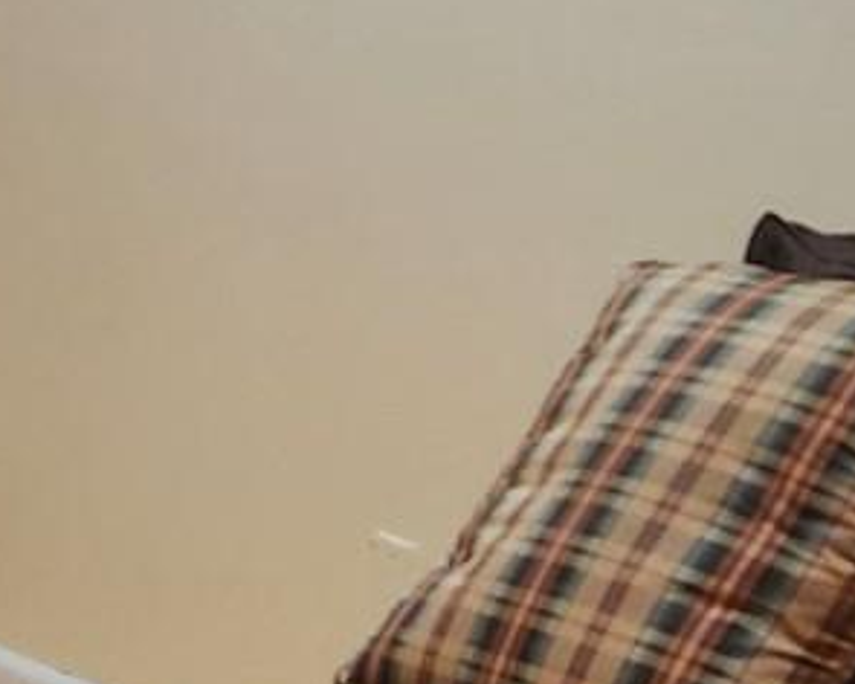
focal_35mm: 156
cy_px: 122
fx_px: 3948
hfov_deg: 11.9
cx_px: -316
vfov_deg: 9.9
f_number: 1.8
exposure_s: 1/120
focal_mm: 5.4
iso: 125
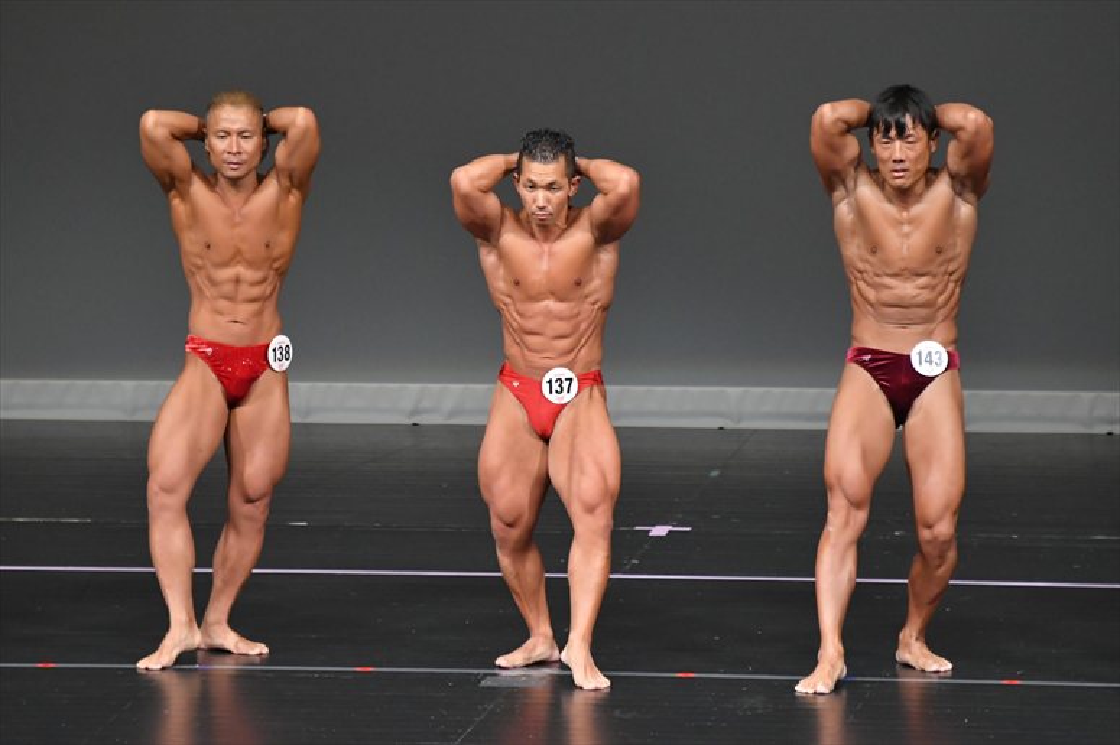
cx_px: 560
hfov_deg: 6.0
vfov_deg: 4.0
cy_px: 372
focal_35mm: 345
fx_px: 10728
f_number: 5.6
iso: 4000
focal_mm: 230
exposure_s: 1/400
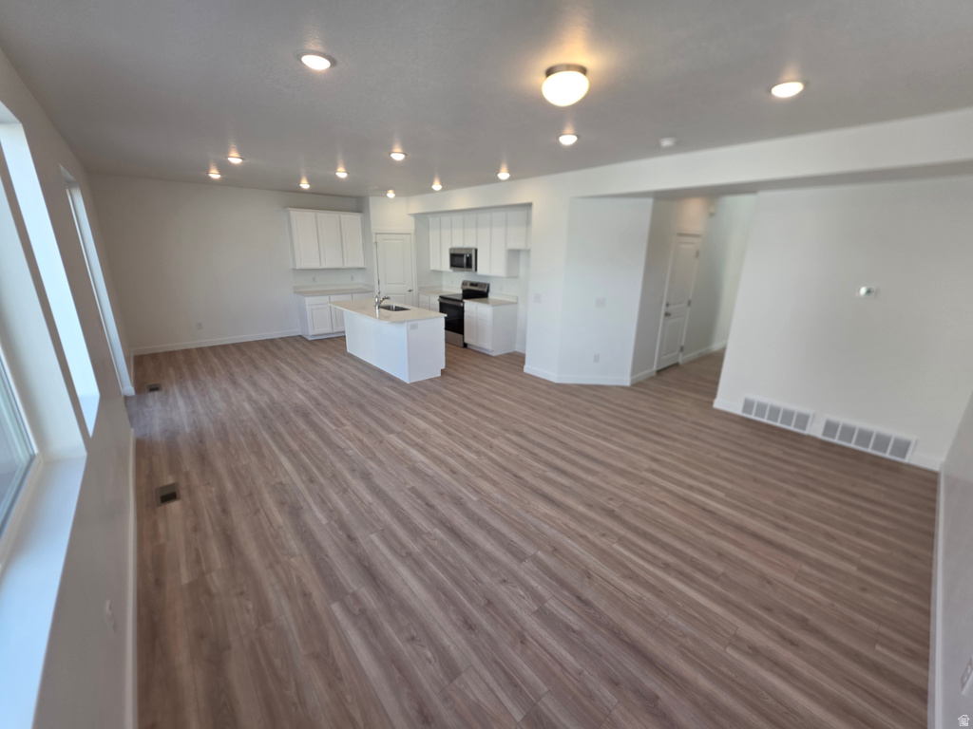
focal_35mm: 13
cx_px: 486
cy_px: 364
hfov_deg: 106.2
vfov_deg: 89.9
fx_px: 365
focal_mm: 2.2
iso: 40
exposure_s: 1/120
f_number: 1.9
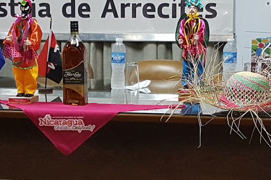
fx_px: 271
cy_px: 80
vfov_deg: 36.8
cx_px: 168
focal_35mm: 36
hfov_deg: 52.6
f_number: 1.7
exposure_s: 1/50
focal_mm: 4.2
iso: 200
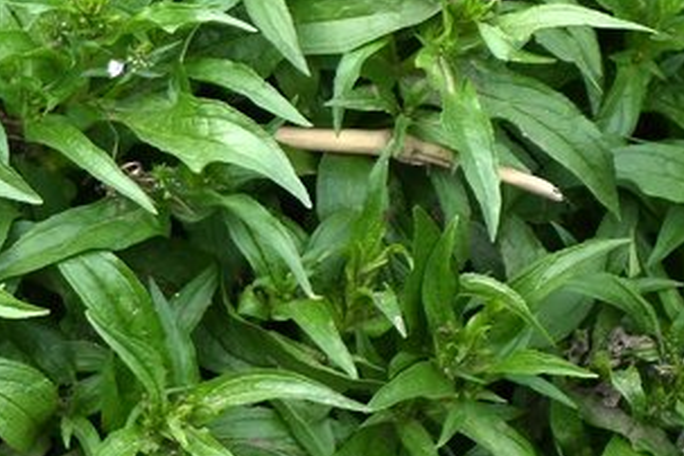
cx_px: -1113
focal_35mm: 818
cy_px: 126
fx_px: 15541
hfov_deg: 2.5
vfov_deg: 1.7
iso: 200
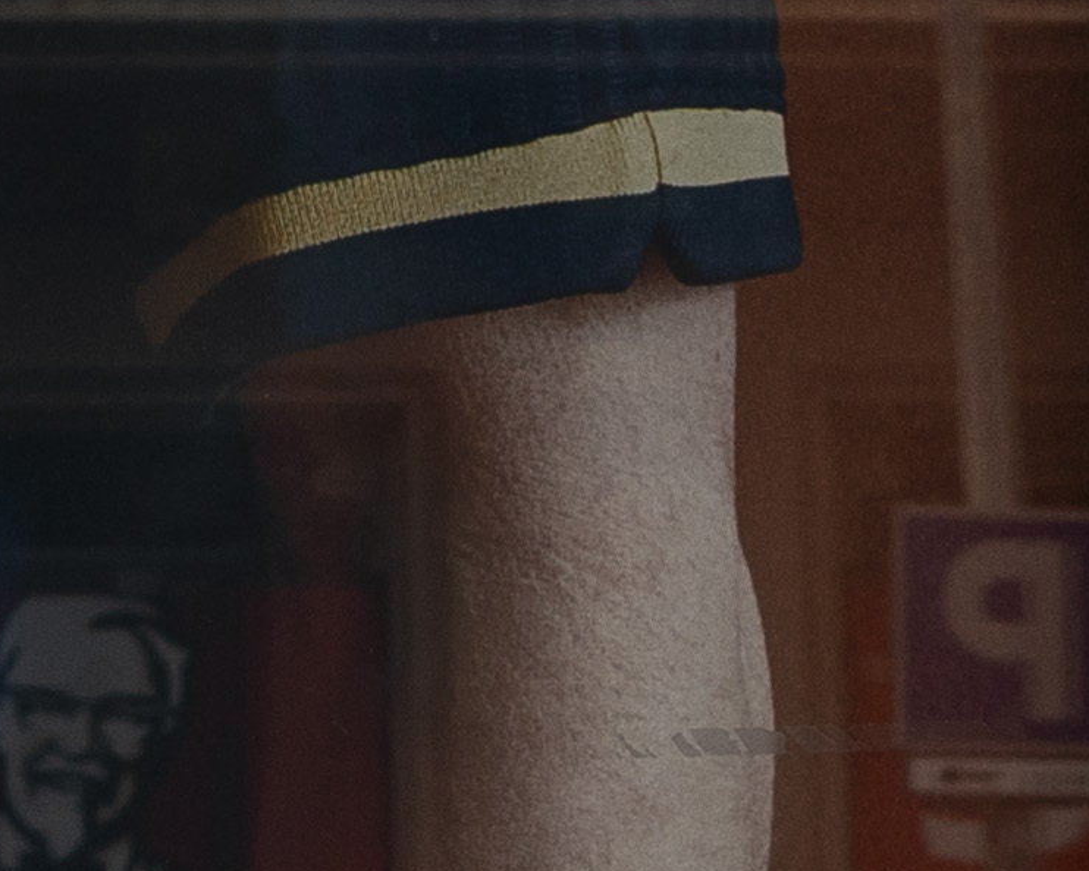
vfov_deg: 3.8
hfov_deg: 4.7
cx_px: -988
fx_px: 13089
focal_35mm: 406
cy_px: -505
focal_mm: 55
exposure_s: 1/250
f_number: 6.3
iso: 400
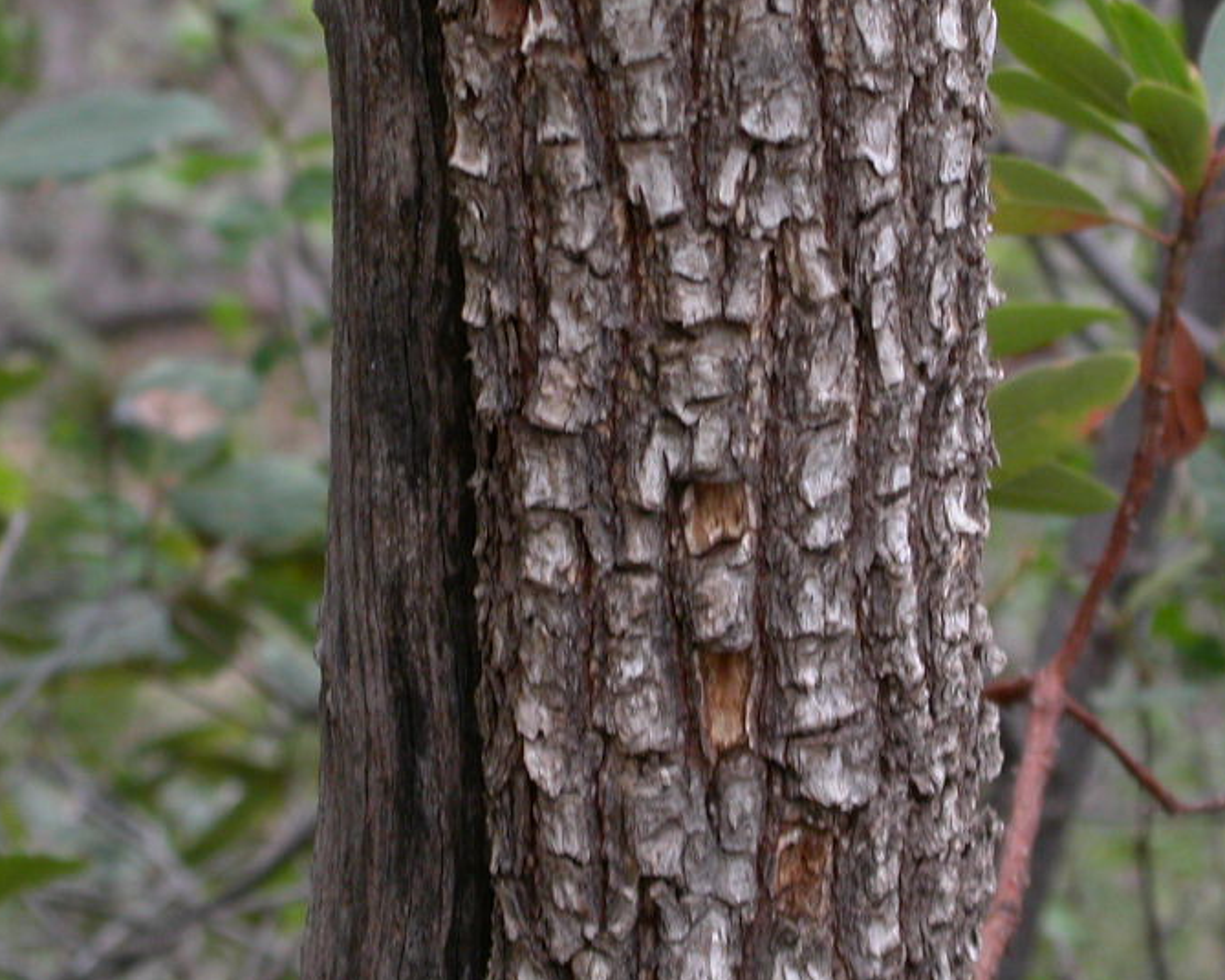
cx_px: 665
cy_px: 317
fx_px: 8337
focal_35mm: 230
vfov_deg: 6.7
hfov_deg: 8.4
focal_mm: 32
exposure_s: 1/66.2
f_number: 5.1
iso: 100
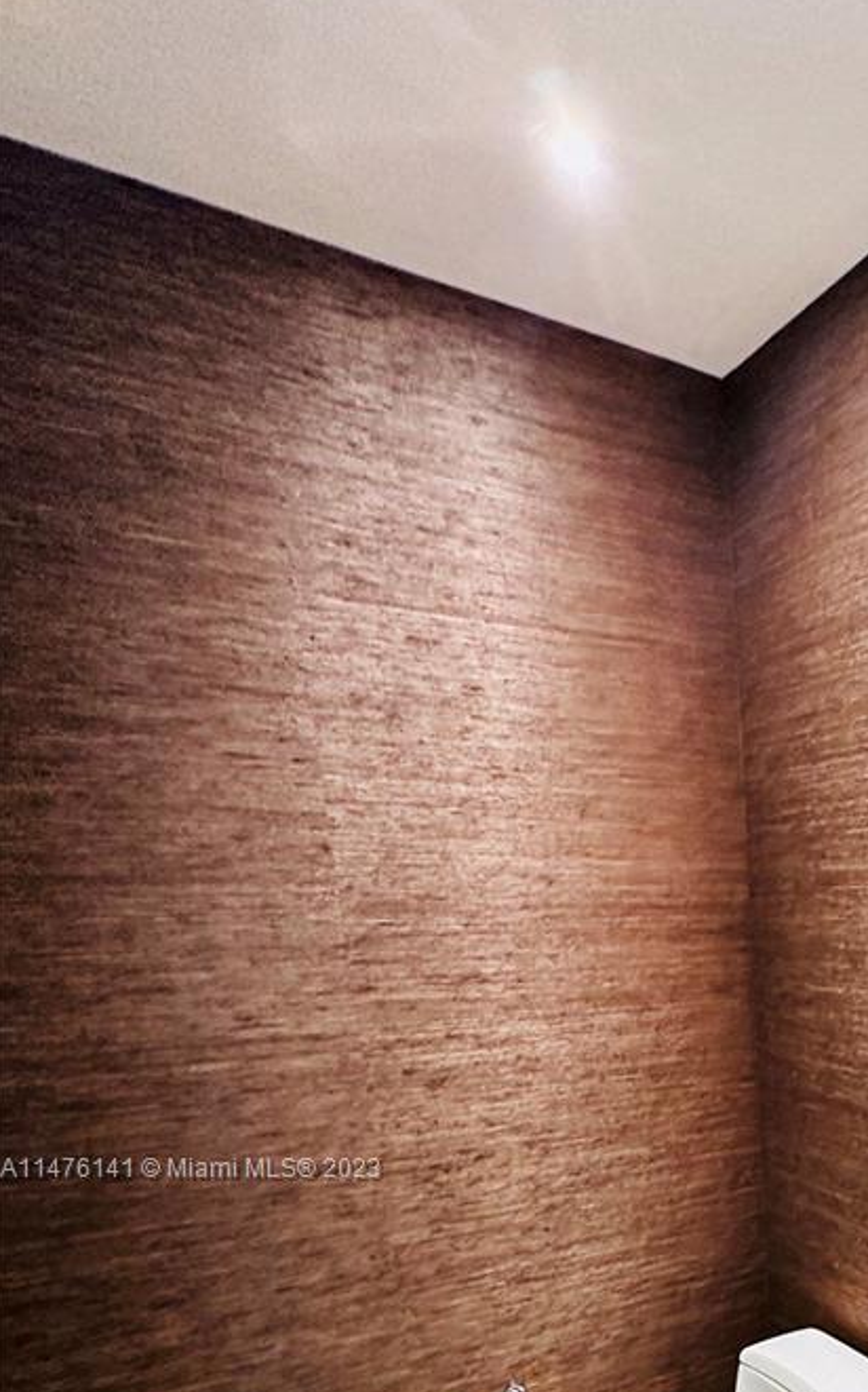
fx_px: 1023
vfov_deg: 61.0
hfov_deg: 38.5
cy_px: 1171
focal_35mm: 27
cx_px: 944
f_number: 2.2
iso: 500
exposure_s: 1/60
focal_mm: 2.22
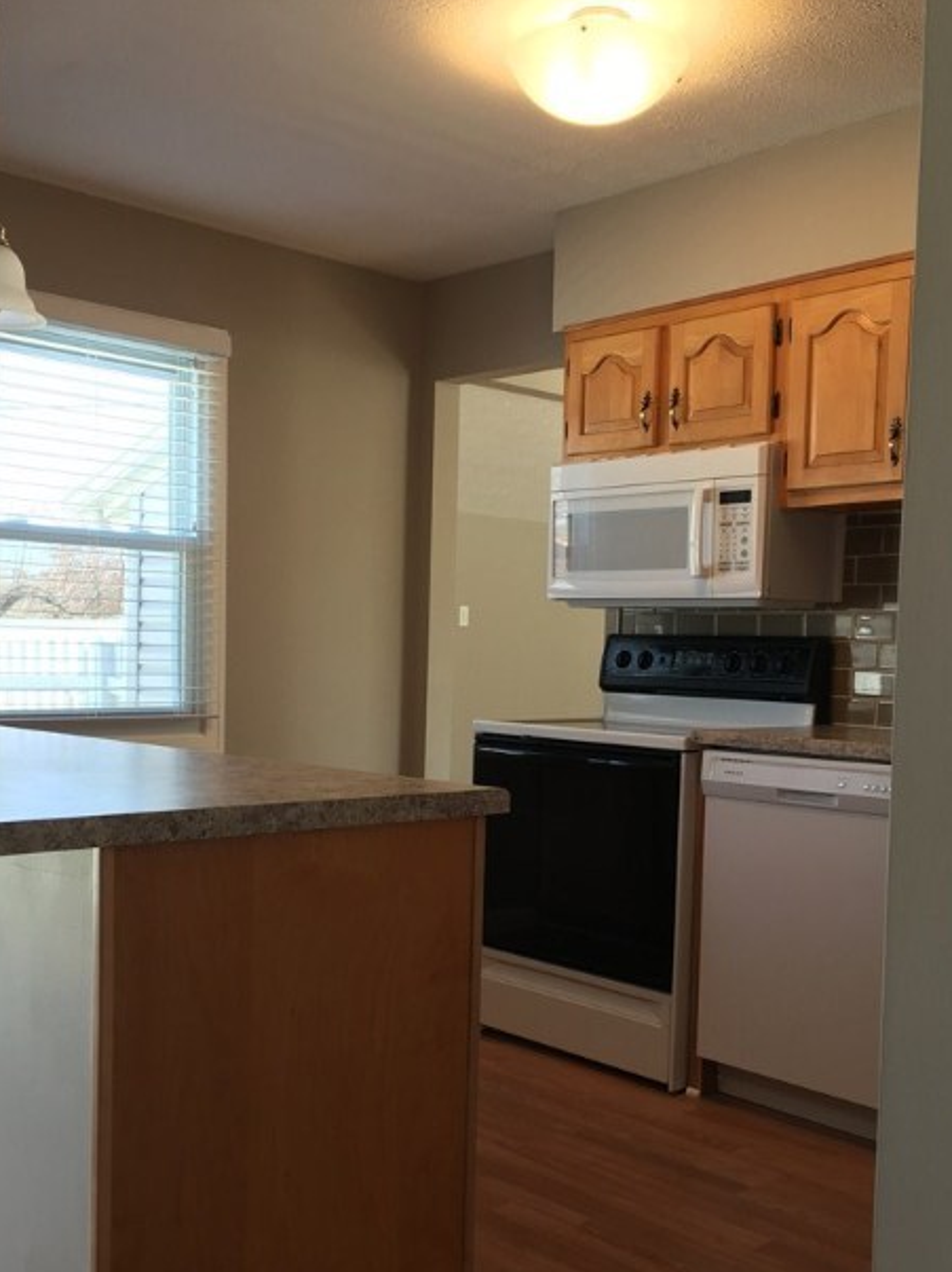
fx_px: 1358
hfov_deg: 38.6
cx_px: 433
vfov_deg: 49.8
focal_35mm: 37
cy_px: 771
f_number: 2.2
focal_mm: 4.15
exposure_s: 1/60
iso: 32
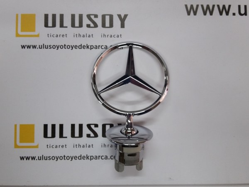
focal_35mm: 31
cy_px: 94
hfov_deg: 58.4
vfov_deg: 45.4
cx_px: 124
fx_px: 223
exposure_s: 1/33
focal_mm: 3.3
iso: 80
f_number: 2.2
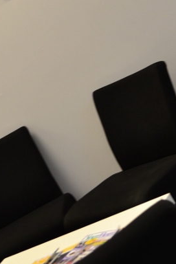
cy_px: 93
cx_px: 99
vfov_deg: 20.8
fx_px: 719
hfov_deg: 14.0
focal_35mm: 98
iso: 800
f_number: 4.2
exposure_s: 1/30
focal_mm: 26
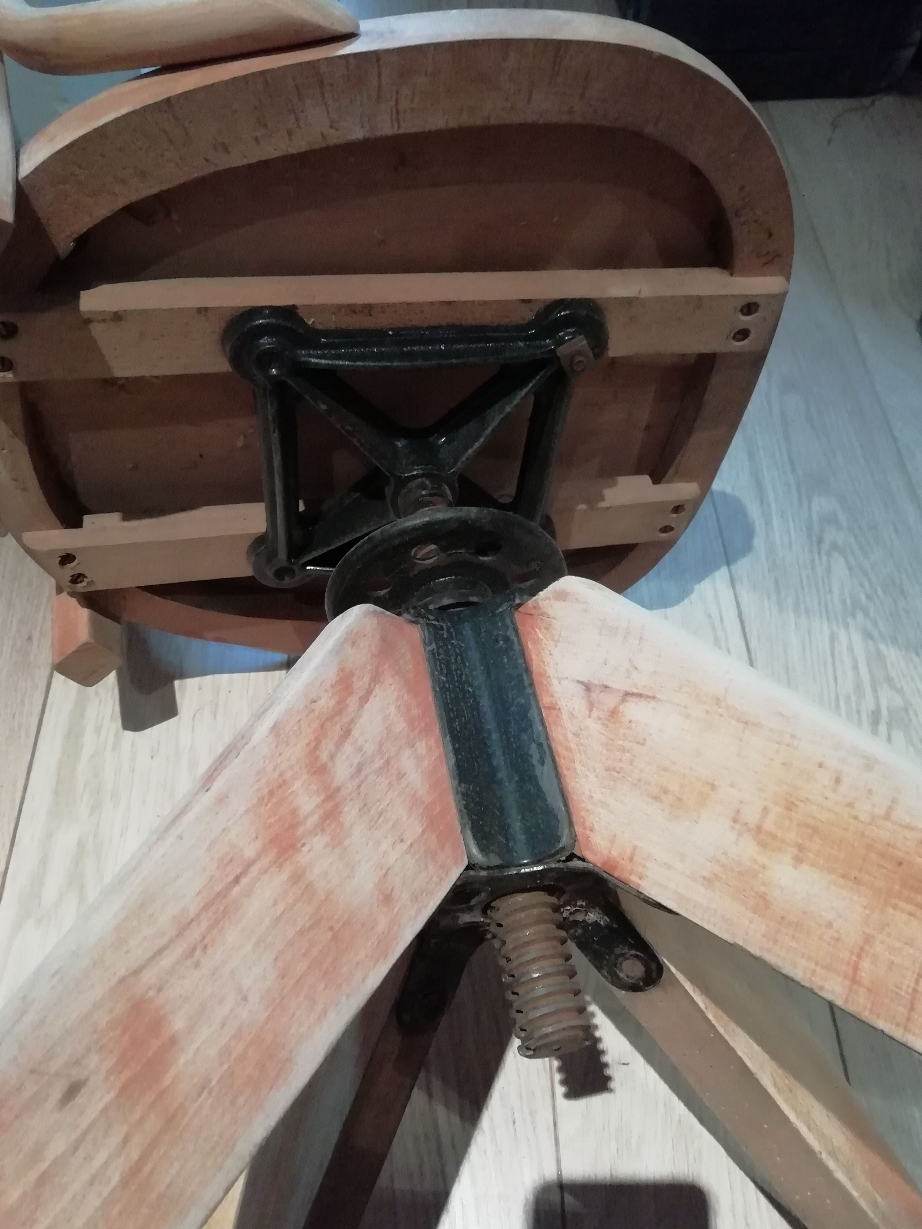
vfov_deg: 65.3
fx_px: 959
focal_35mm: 27
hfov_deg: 51.3
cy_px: 633
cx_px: 461
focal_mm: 3.46
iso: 500
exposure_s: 1/25
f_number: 2.2
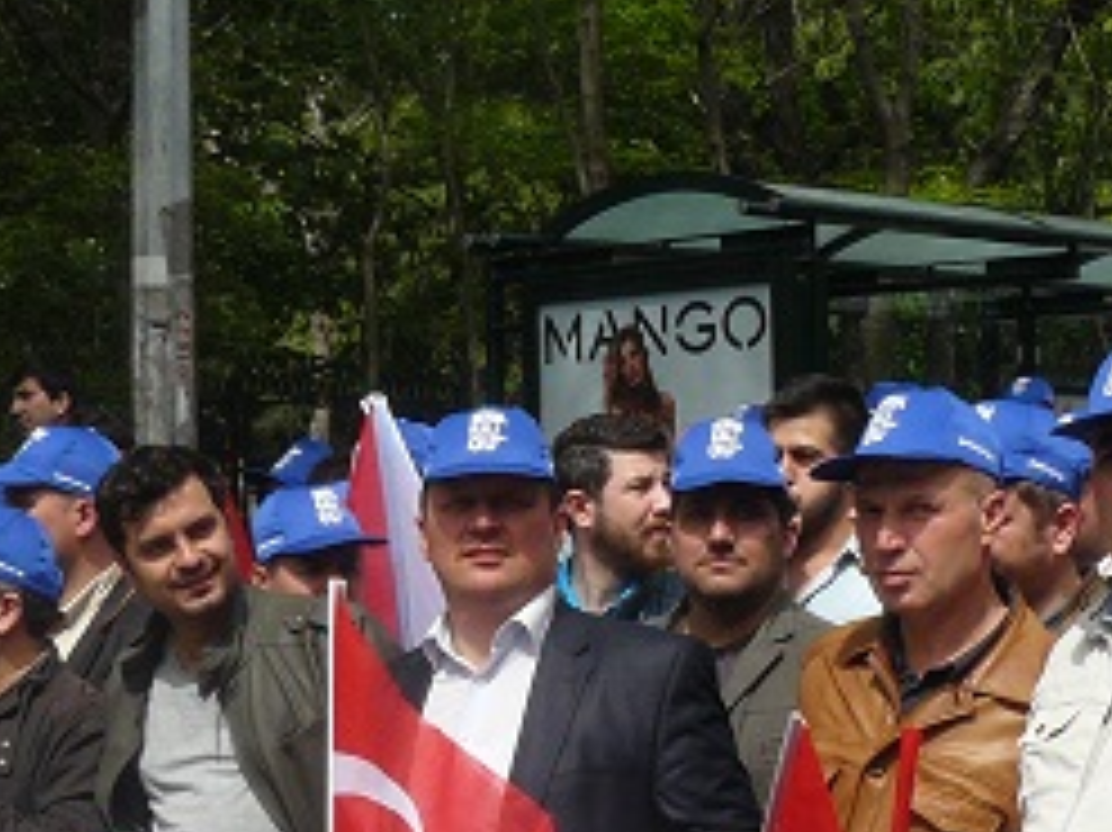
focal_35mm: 102
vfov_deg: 14.4
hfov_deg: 19.2
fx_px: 3275
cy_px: 681
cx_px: 711
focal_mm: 6
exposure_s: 1/500
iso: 100
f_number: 5.6
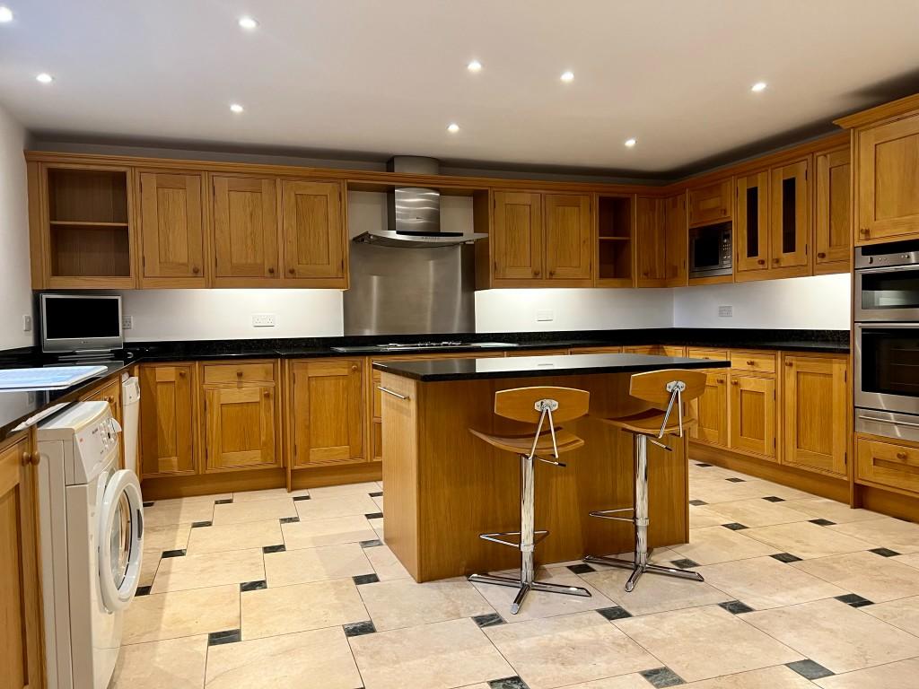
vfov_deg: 53.1
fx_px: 690
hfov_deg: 67.3
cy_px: 344
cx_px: 460
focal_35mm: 26
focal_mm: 5.7
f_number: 1.5
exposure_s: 1/50
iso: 80
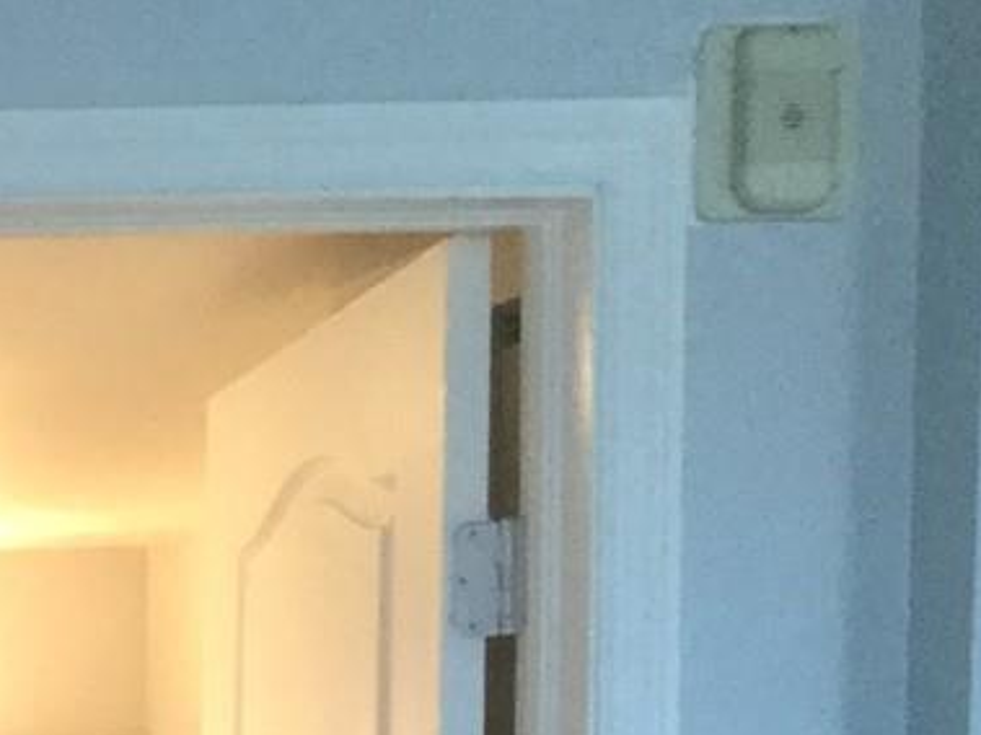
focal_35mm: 131
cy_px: 1509
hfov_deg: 13.4
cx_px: -836
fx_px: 3711
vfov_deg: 10.3
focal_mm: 3.3
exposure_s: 1/30
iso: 40
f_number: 2.4
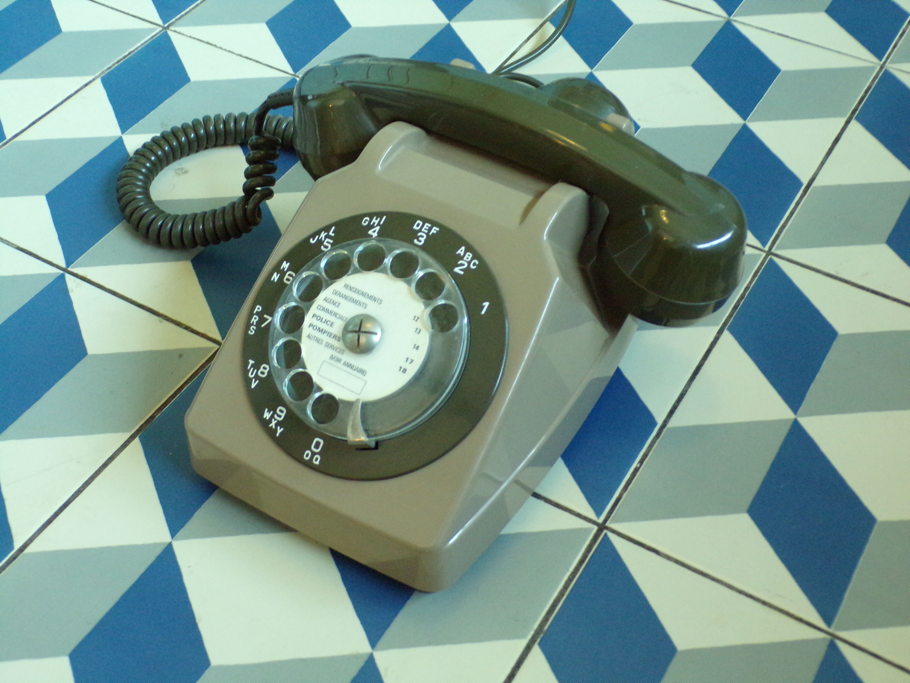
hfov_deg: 44.8
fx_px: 1104
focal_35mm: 42
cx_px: 455
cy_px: 342
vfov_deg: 34.3
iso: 541
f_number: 3.4
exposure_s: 1/20
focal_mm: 7.6
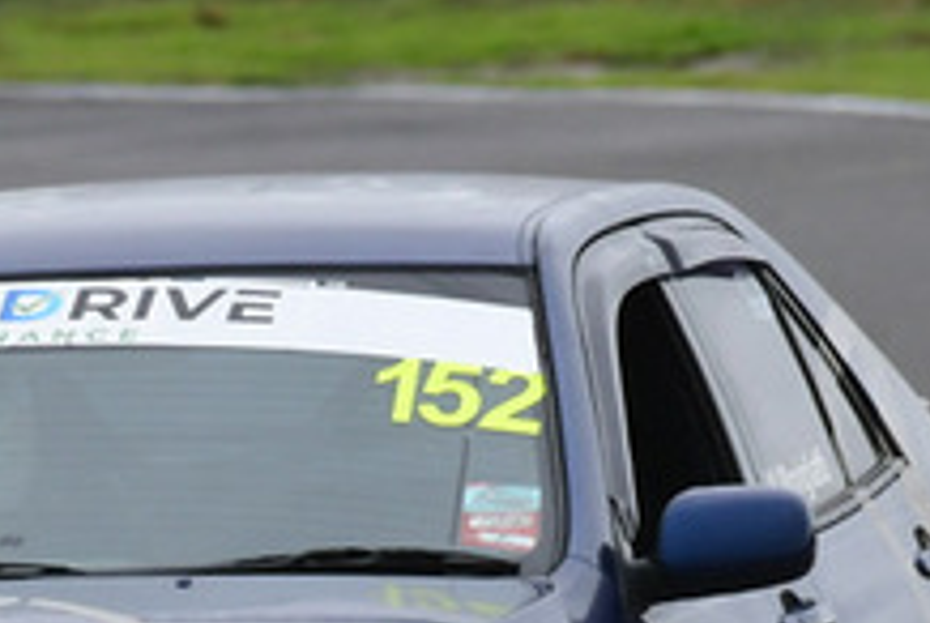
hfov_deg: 0.7
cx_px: -17
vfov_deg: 0.5
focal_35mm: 2749
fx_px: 71111
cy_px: 405
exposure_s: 1/640
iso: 640
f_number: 10
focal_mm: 500
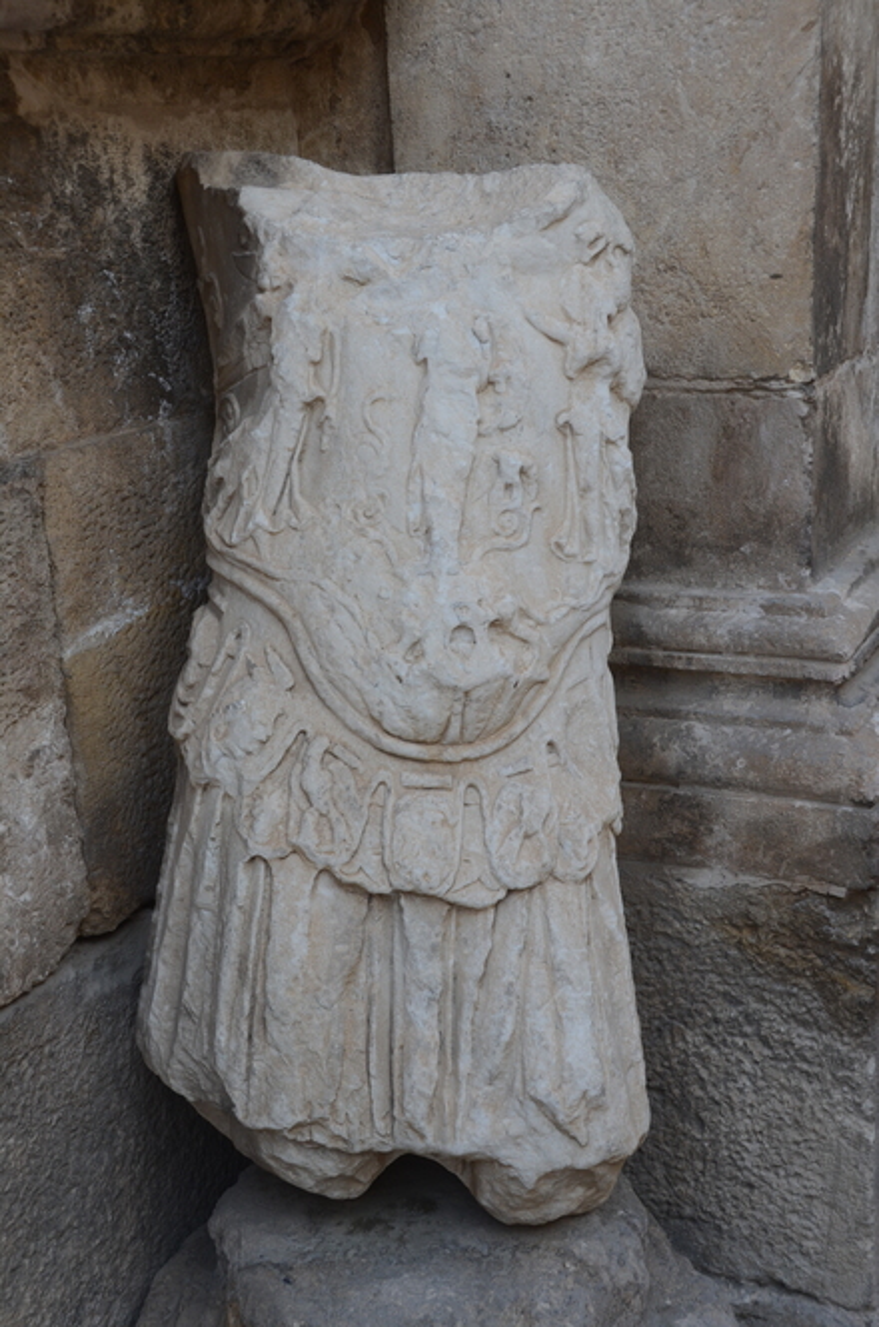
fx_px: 1765
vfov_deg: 41.2
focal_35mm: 48
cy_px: 664
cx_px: 440
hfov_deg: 28.0
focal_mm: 32
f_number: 8
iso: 320
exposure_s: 1/250
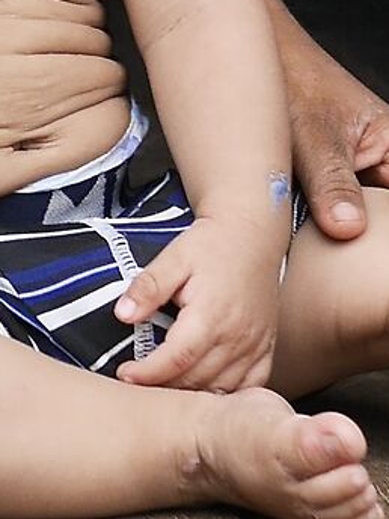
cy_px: -228
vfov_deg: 7.0
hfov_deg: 5.2
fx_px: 4180
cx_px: -404
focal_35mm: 279
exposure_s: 1/2000
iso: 400
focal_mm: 20
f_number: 2.5
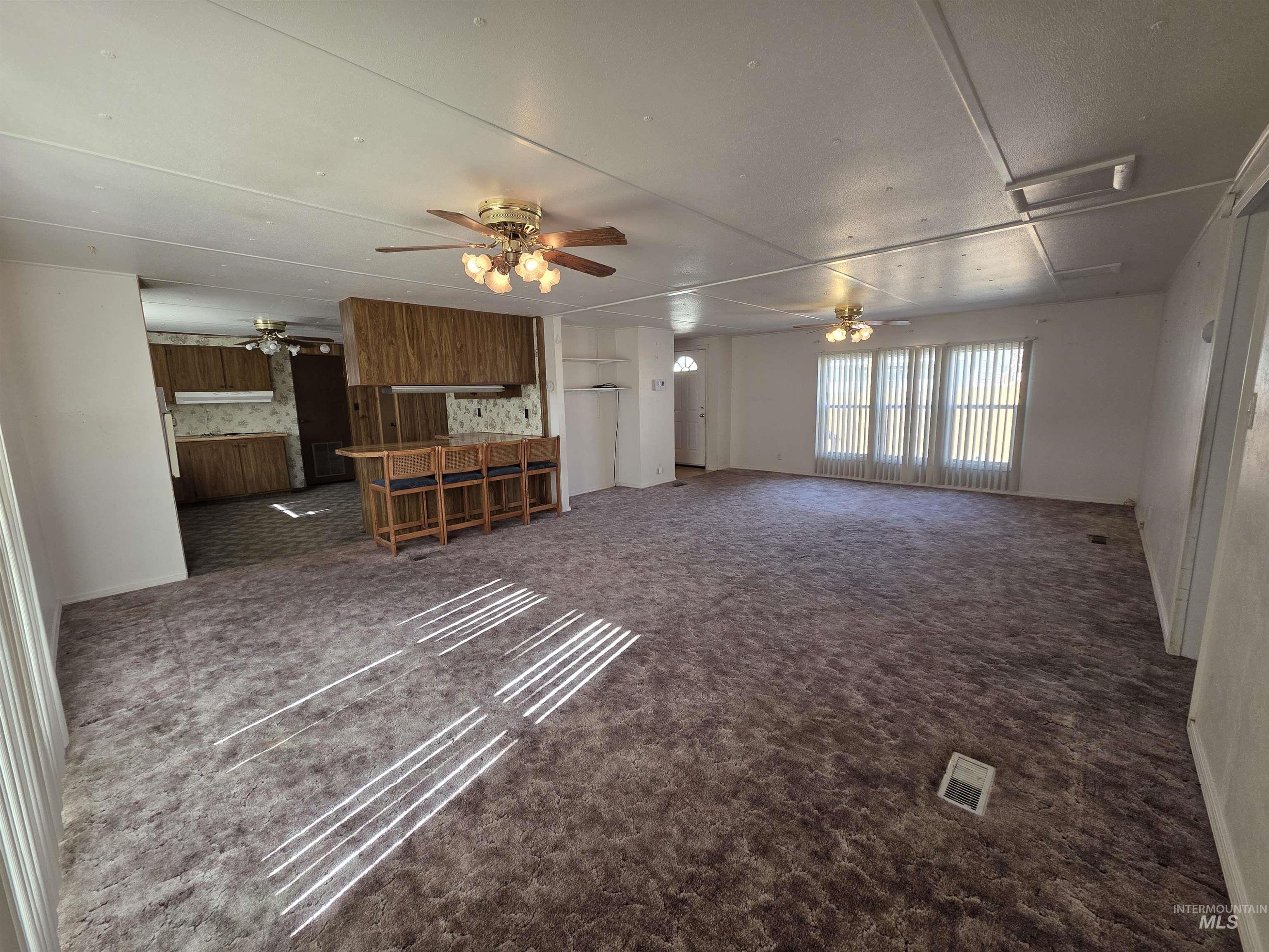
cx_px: 634
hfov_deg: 106.2
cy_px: 476
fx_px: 477
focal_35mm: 13
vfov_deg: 89.9
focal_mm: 2.2
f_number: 1.9
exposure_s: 1/120
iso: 100
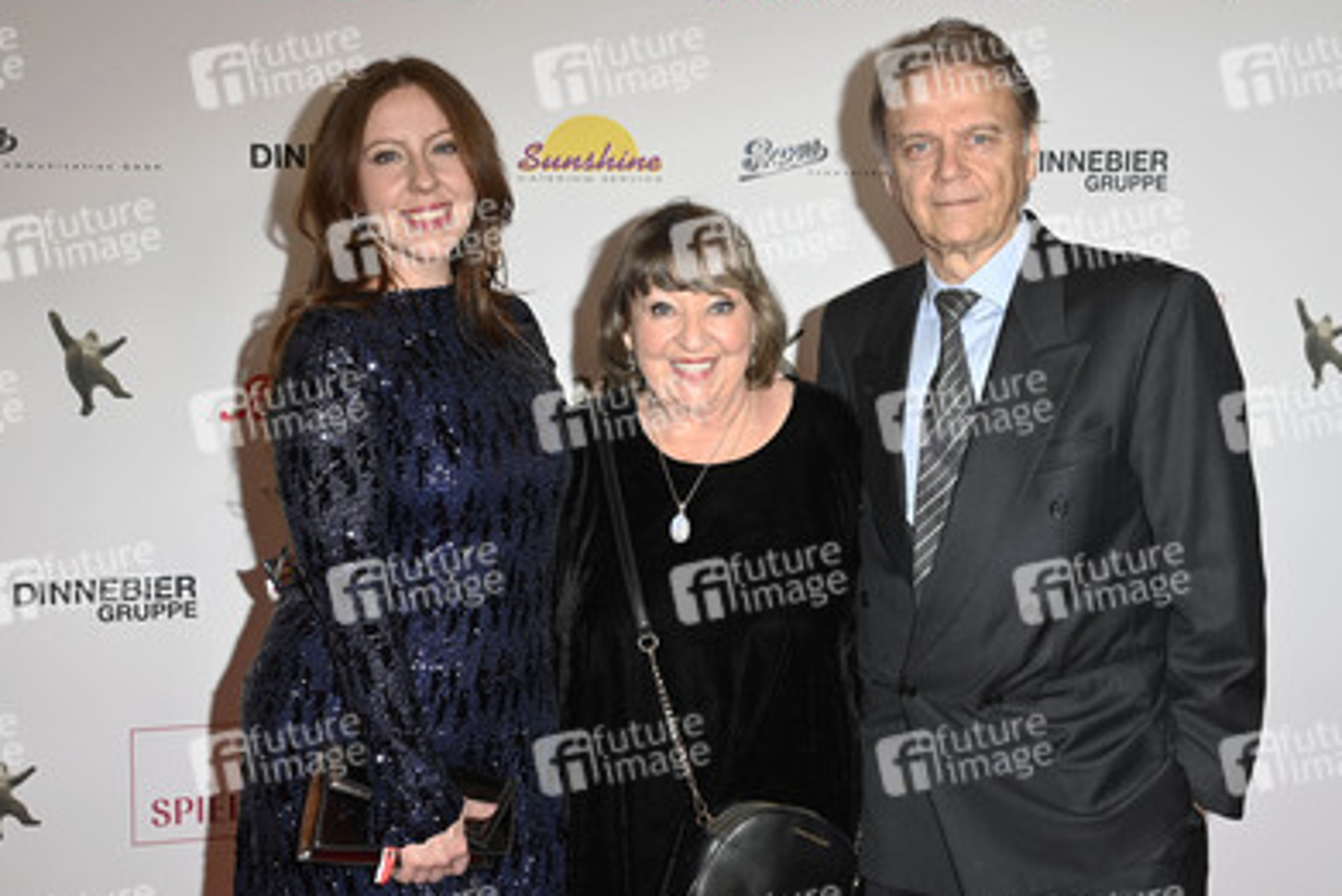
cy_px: 498
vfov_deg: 25.5
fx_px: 1976
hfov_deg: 37.5
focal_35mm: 53
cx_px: 668
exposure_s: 1/250
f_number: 5.6
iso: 640
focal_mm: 46
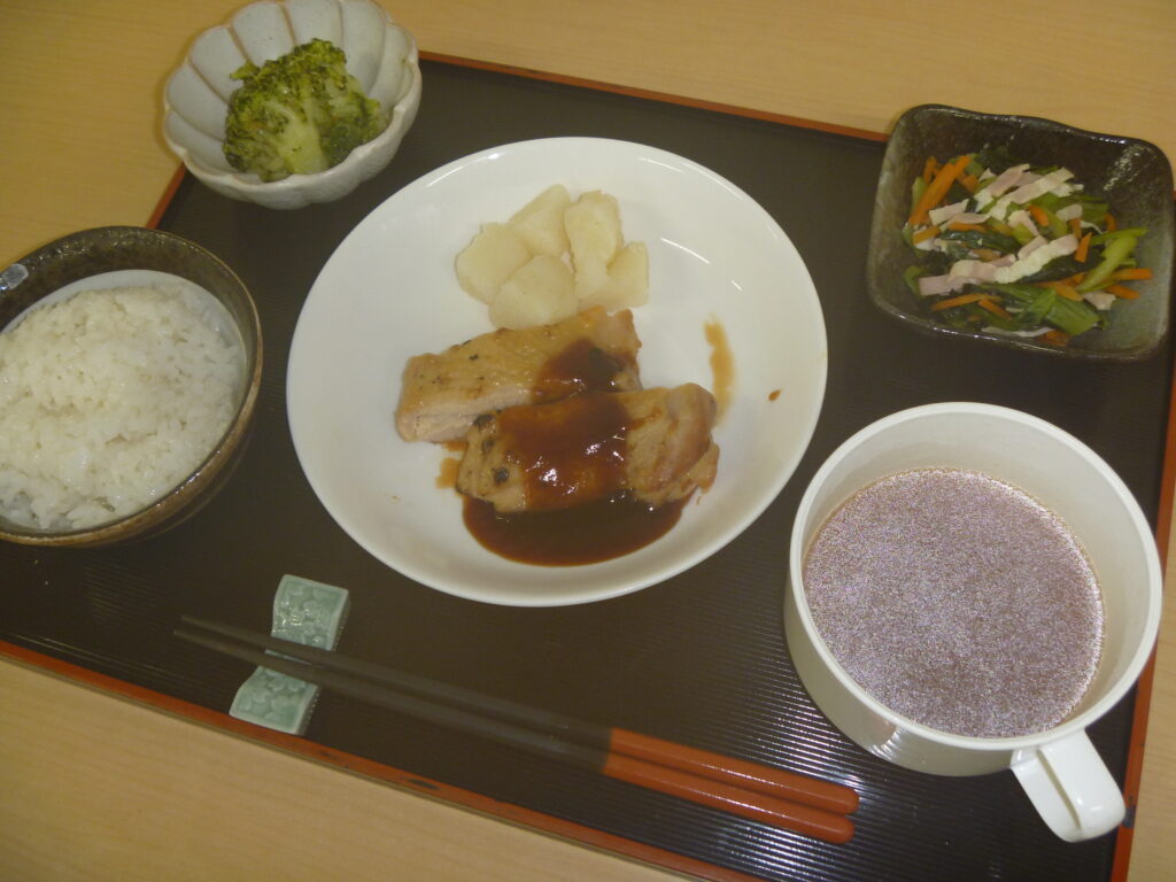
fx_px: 1189
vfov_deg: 40.7
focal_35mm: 35
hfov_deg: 52.6
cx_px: 588
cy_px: 441
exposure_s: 1/30
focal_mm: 6.3
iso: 125
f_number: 3.5
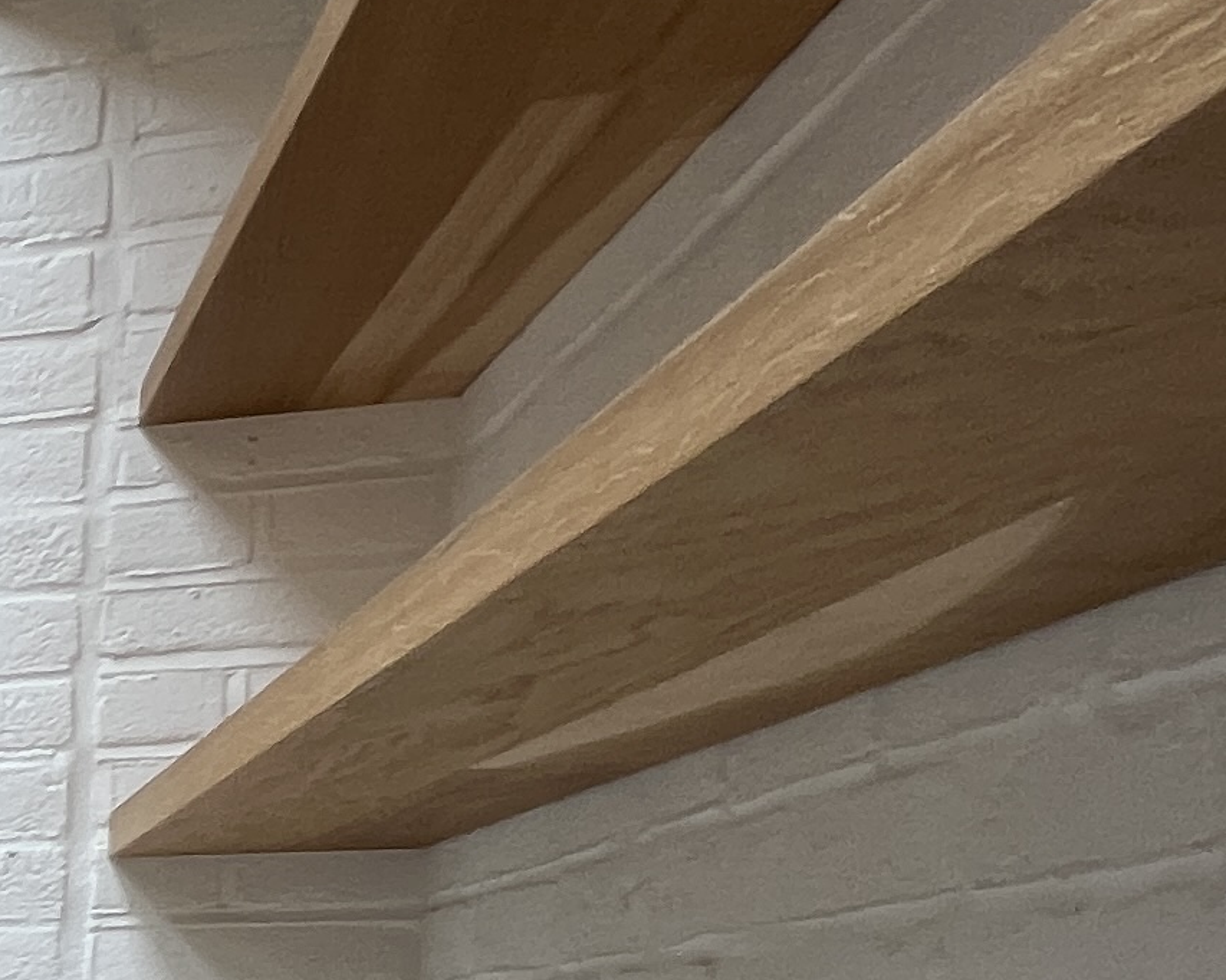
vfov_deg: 22.9
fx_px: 2177
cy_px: 1233
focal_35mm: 60
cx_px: -1524
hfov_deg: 16.6
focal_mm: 1.57
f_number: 1.8
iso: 40
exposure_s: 1/99
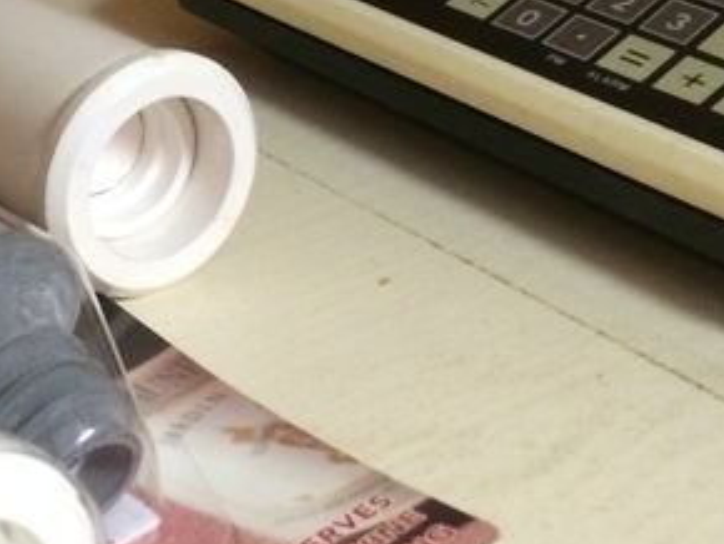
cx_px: 180
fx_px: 1947
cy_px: -81
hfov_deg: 20.9
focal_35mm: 93
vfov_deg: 15.4
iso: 320
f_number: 2.2
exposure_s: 1/30
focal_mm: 4.12
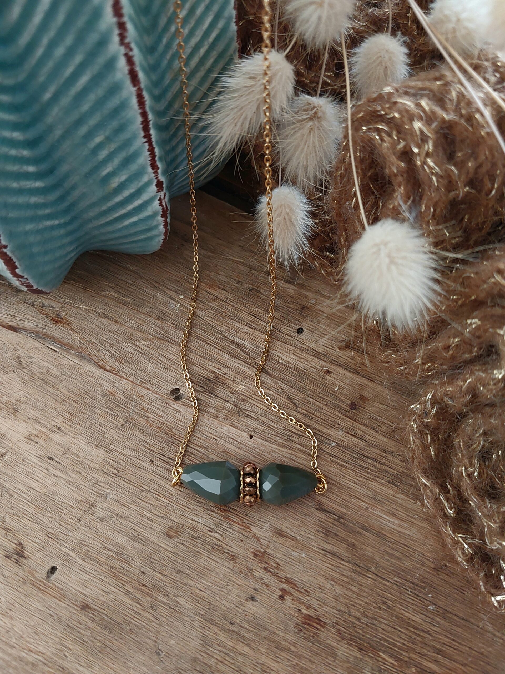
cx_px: 252
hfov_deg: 46.8
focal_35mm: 30
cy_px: 337
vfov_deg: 60.0
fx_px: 584
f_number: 1.8
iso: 250
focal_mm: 4.6
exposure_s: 1/50
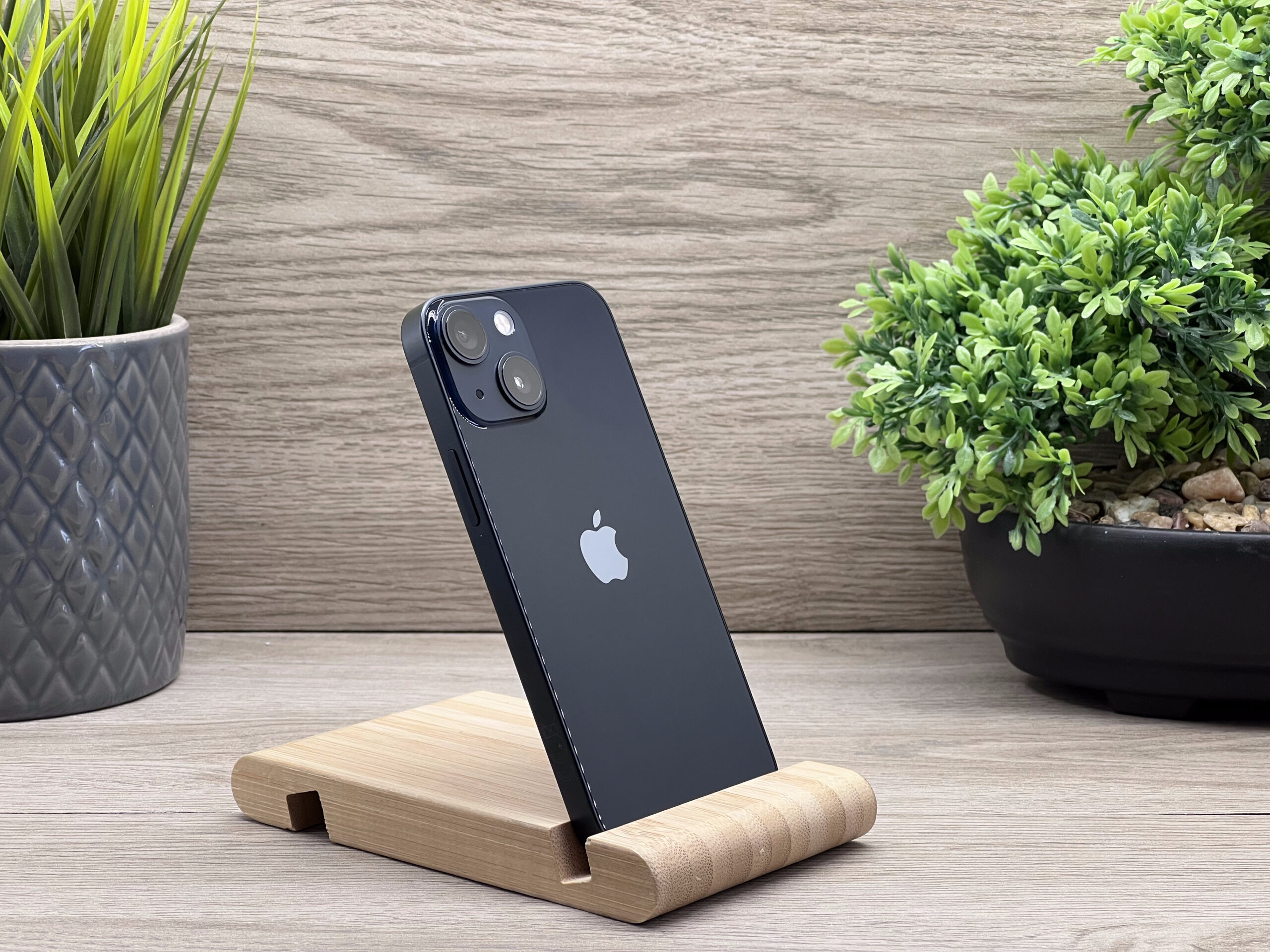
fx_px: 2825
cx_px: 635
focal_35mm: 77
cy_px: 476
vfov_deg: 19.1
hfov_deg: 25.3
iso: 100
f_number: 2.8
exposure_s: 1/100
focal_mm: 9
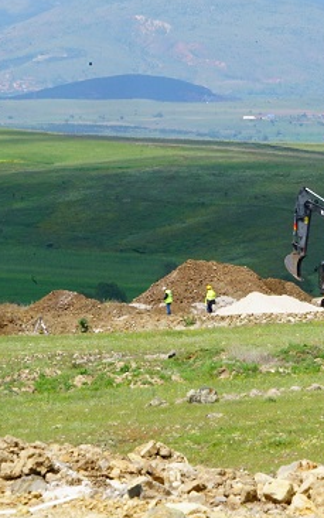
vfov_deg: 5.2
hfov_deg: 3.3
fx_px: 5661
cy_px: 273
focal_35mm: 401
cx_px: 294
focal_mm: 240
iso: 1000
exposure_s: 1/160
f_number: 32
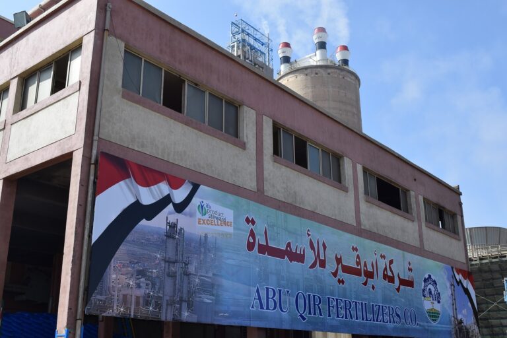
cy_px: 169
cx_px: 254
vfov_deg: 33.0
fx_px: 570
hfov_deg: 47.9
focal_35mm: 40
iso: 200
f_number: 10
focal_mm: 27
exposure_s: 1/400
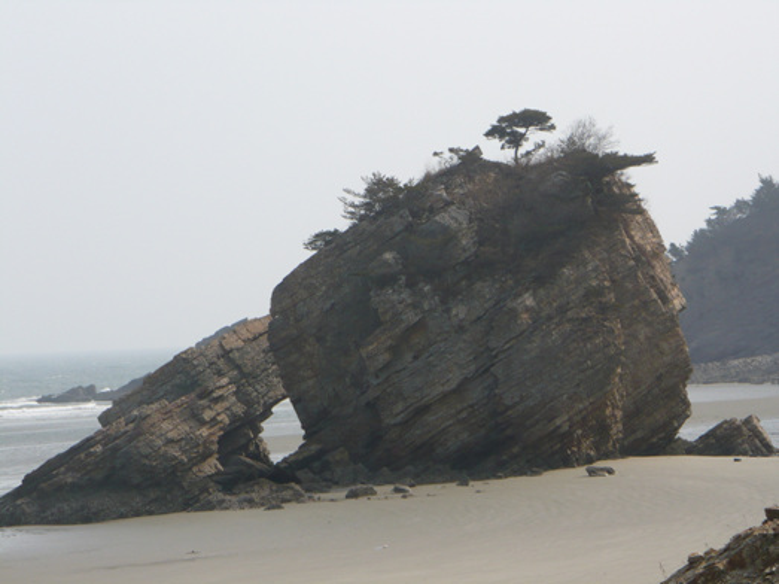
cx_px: 390
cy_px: 292
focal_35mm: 158
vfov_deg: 9.4
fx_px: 3555
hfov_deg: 12.5
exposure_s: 1/1000
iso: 100
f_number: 4
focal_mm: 26
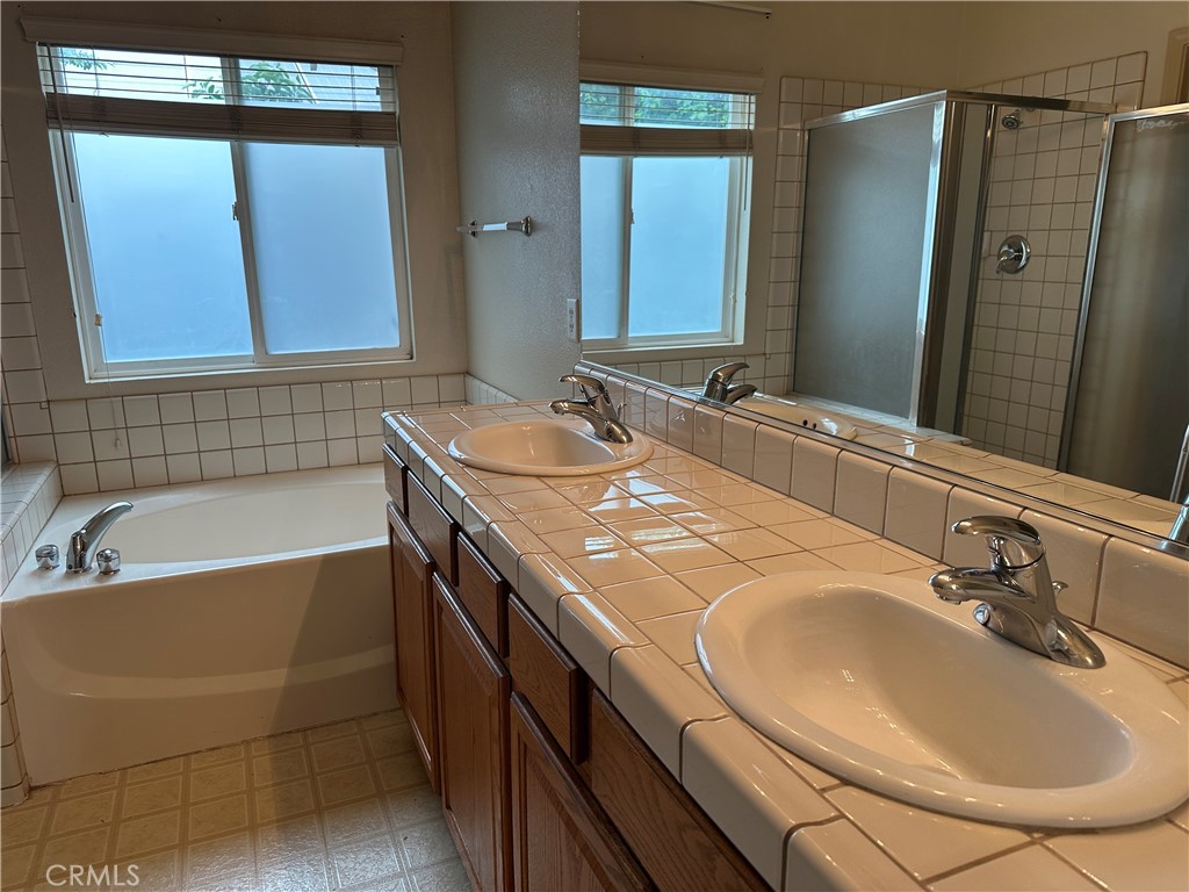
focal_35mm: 24
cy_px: 446
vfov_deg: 56.8
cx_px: 594
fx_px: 824
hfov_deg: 71.6
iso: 125
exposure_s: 1/120
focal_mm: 6.86
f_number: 1.78
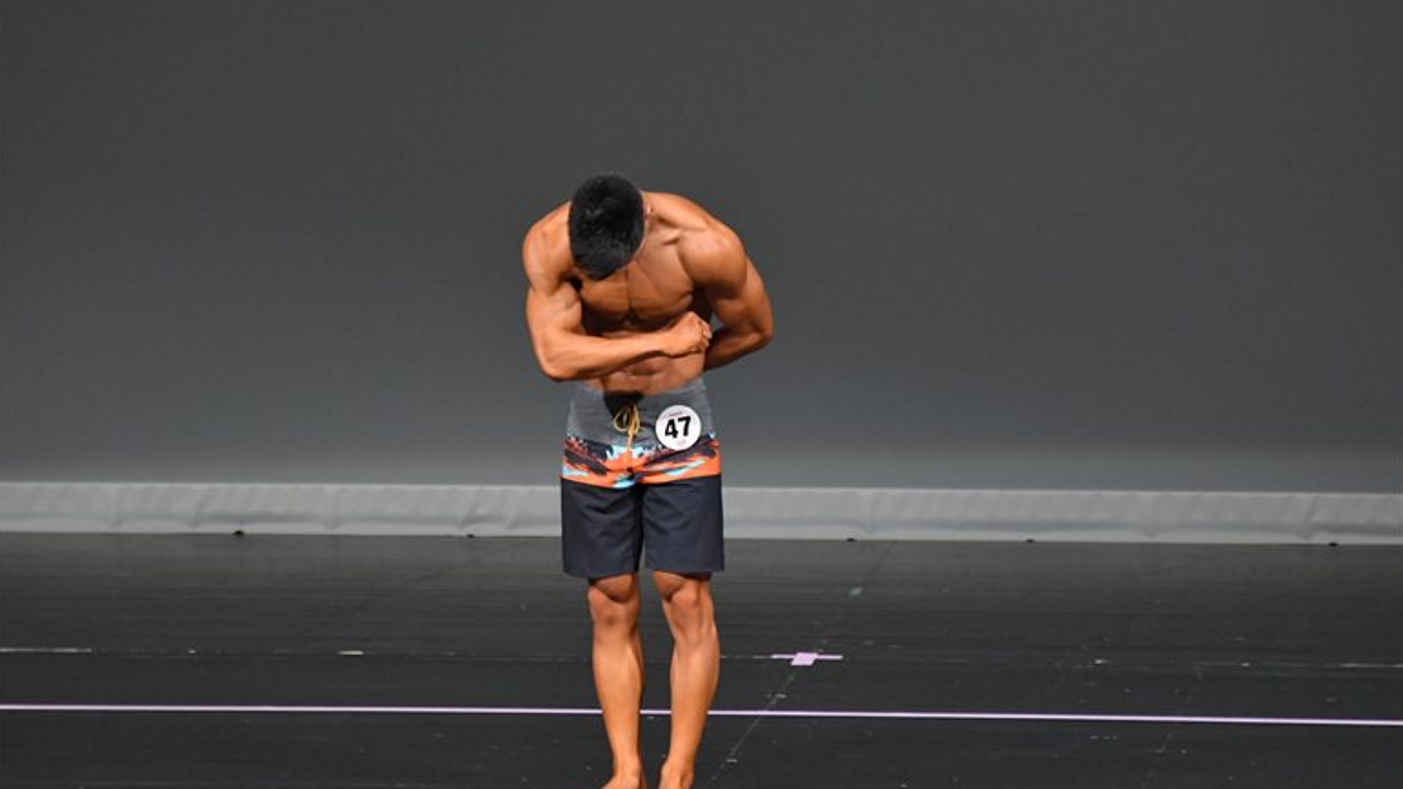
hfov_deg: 6.5
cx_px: 701
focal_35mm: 331
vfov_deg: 3.7
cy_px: 429
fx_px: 12312
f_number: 5.6
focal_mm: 210
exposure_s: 1/400
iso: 4000
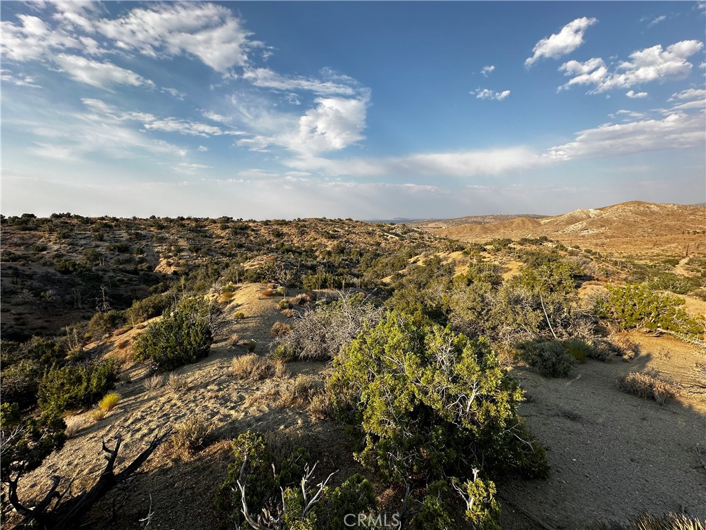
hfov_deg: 102.1
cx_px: 353
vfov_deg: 85.7
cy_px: 265
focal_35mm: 14
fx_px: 286
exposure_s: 1/1114
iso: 40
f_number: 2.2
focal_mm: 2.22
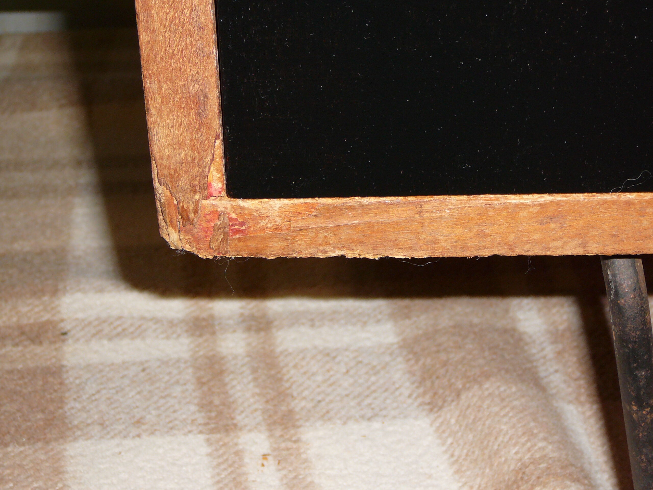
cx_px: 326
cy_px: 245
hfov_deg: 25.3
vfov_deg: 19.1
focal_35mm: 77
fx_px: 1453
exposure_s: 1/30
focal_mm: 11.5
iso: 100
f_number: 3.7
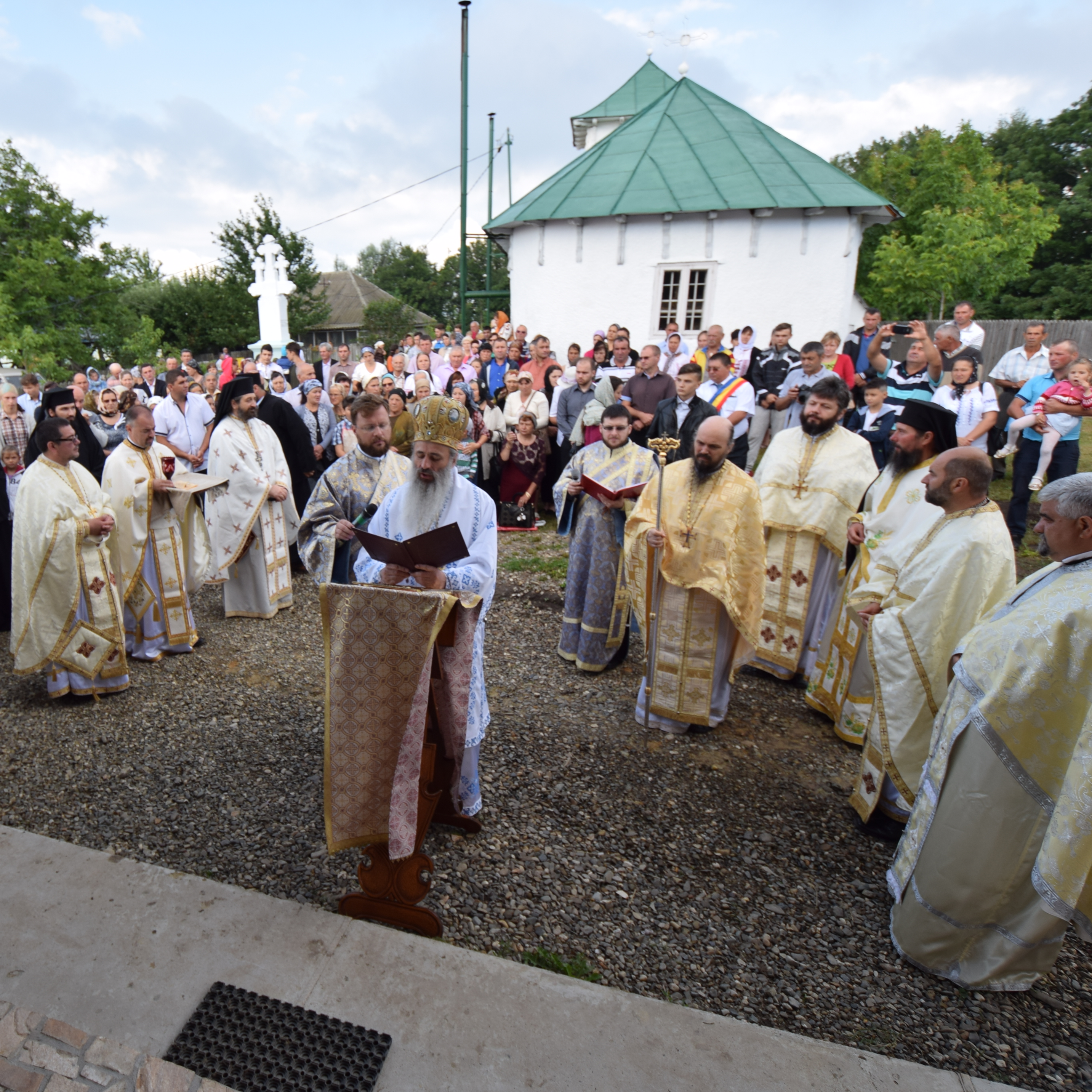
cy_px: 541
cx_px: 372
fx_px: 714
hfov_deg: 72.8
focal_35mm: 20
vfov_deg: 74.8
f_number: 4
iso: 100
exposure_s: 1/200
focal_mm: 10
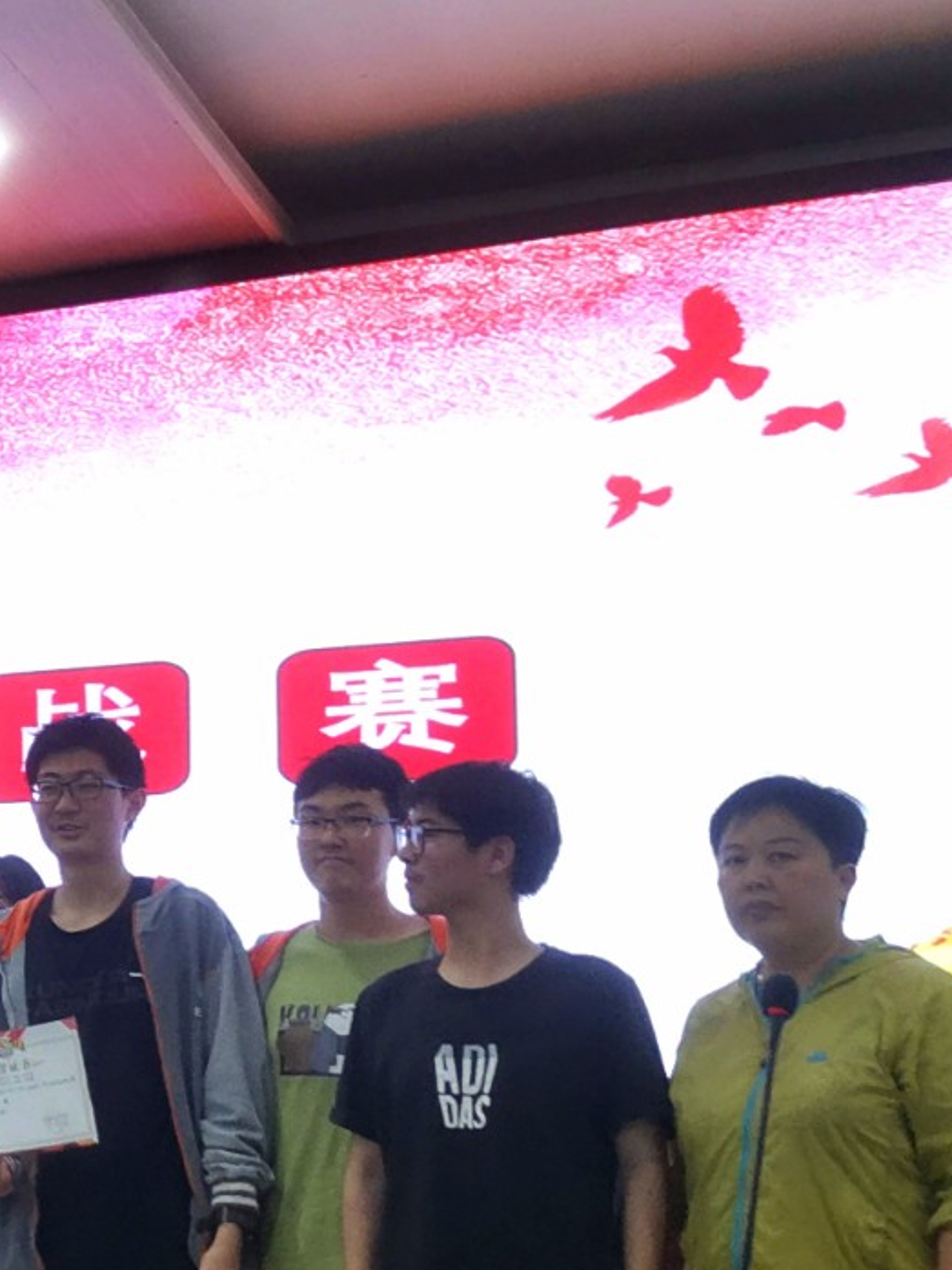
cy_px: 787
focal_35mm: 78
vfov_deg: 25.0
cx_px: -390
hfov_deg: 17.4
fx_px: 2859
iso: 100
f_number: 2.4
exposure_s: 1/100
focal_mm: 4.75
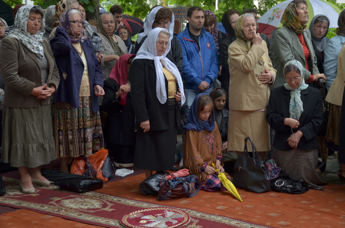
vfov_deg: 18.1
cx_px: 172
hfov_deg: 27.0
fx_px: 717
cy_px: 114
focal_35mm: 75
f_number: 4.8
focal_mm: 50
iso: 400
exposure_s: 1/125
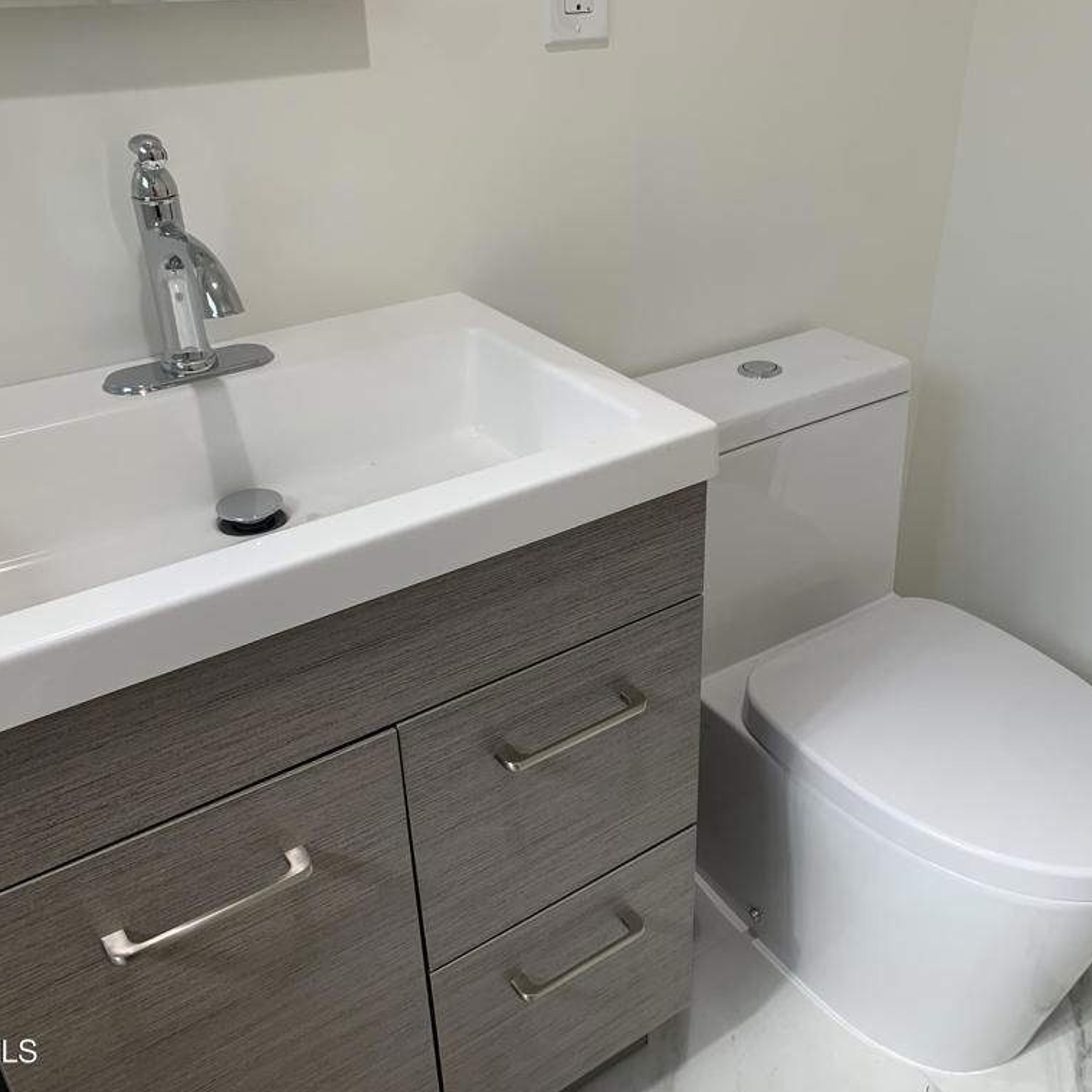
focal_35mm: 31
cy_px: 550
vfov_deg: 52.5
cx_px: 665
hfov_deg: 52.1
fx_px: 1106
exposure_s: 1/120
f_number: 1.8
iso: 50
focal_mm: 4.25
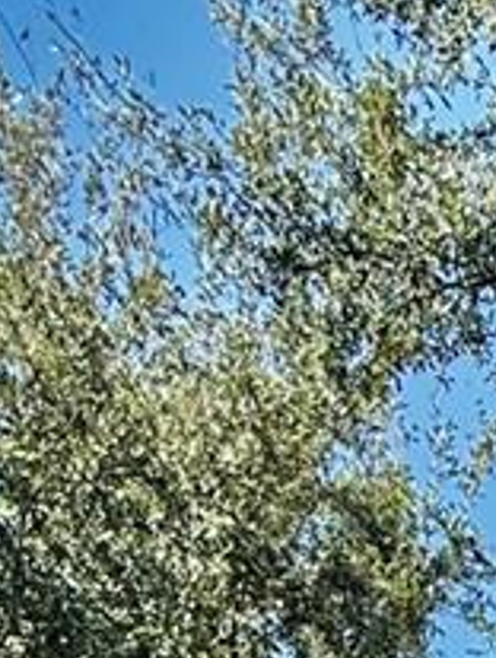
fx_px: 1543
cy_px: 1523
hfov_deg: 15.6
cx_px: 900
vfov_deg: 15.4
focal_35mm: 81
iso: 64
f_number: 2.2
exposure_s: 1/853
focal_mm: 2.22
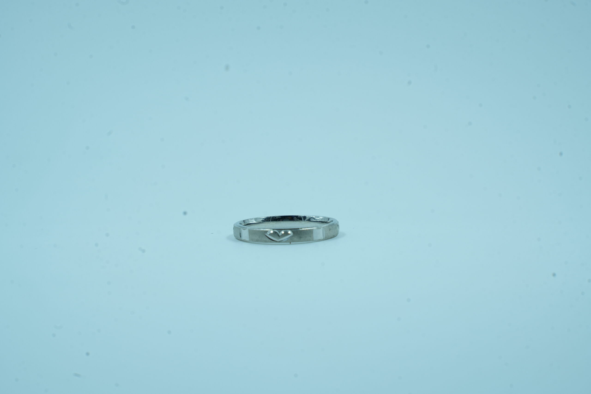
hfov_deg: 19.5
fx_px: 1724
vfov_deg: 13.0
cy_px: 197
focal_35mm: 105
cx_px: 296
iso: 400
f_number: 13
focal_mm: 105
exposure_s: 1/125
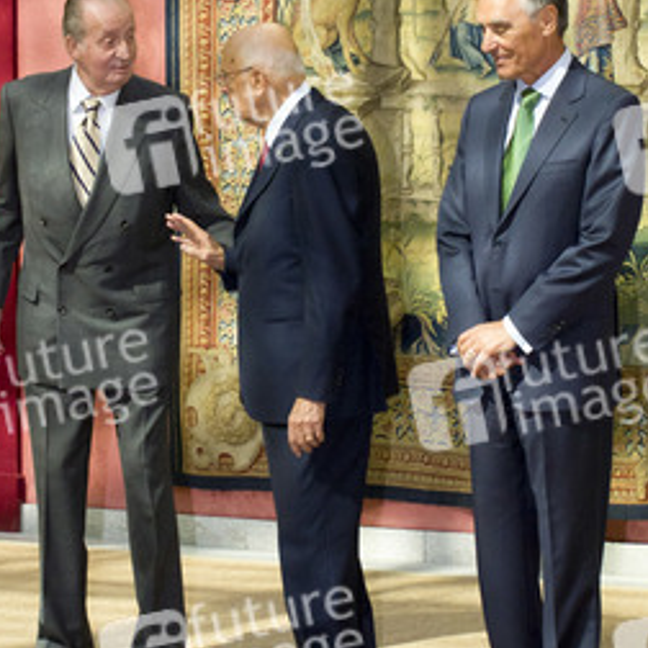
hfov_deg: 16.1
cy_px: 262
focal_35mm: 108
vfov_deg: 16.1
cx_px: 307
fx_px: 2287
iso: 400
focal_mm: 40
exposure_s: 1/250
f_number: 5.6
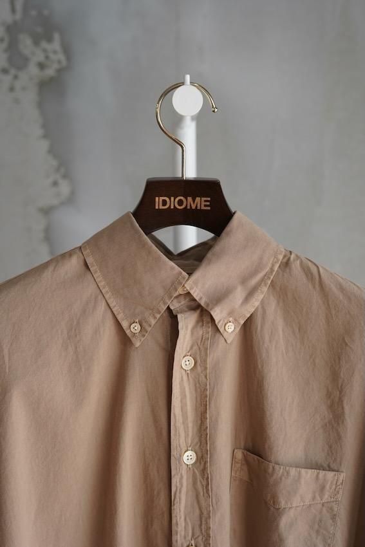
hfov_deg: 27.0
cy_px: 274
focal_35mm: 50
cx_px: 182
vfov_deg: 39.6
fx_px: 760
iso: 1000
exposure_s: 1/60
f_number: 3.5
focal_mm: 50
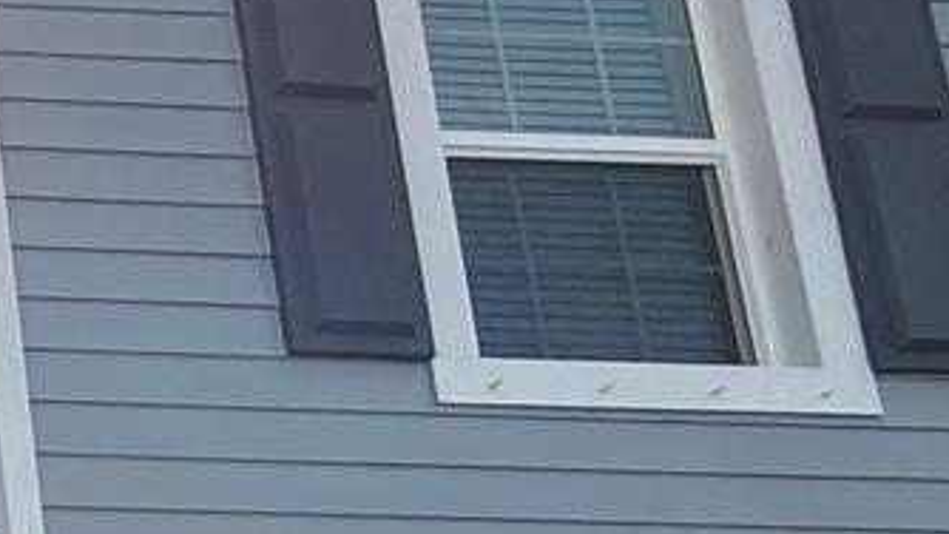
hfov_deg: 18.6
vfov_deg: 14.3
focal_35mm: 73
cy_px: 1003
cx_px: -952
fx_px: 1837
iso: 80
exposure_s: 1/2611
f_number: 2.2
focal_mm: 2.22
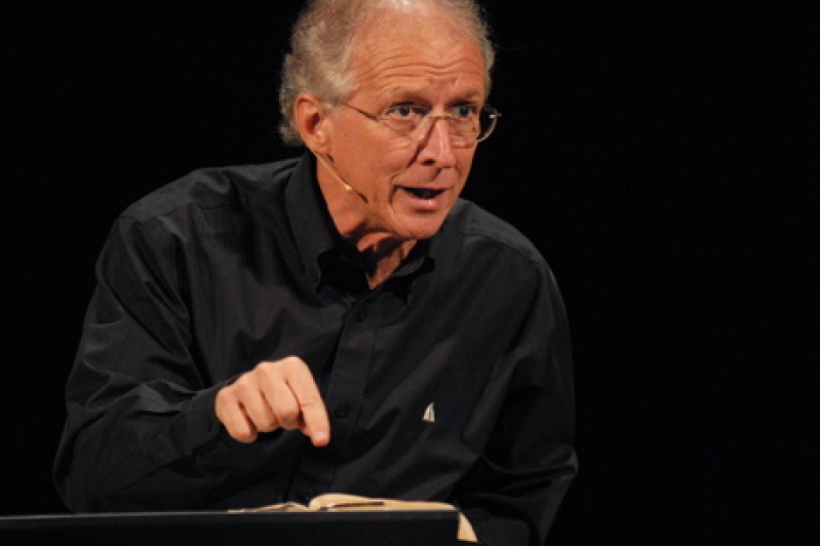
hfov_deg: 4.6
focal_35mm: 450
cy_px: 273
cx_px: 410
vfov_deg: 3.1
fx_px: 10245
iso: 1600
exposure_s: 1/320
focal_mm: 300
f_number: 2.8
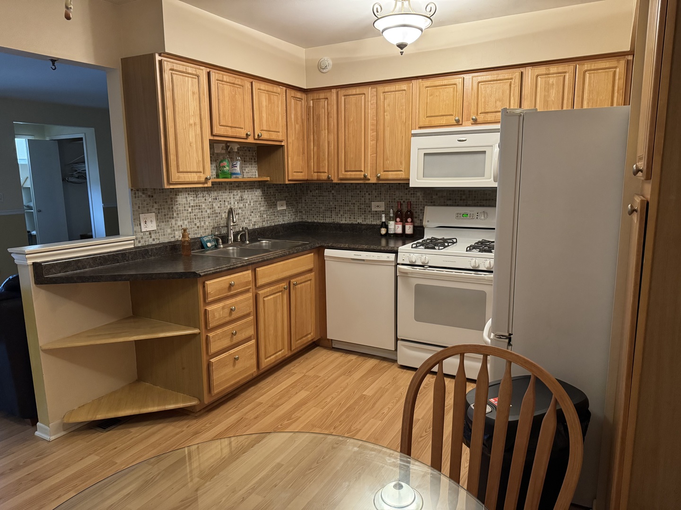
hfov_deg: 71.6
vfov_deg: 56.8
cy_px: 255
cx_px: 340
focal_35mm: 24
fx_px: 472
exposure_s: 1/60
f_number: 1.78
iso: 800
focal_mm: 6.76
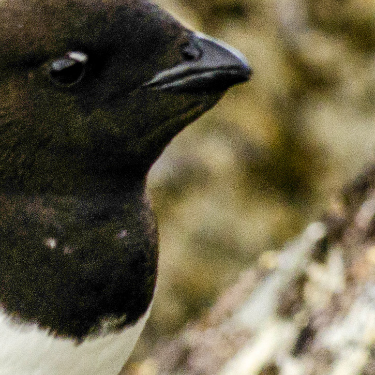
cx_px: -482
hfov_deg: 1.1
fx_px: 19071
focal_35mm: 1556
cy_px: 79
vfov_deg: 1.1
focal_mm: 180
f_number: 7.1
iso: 640
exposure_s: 1/80
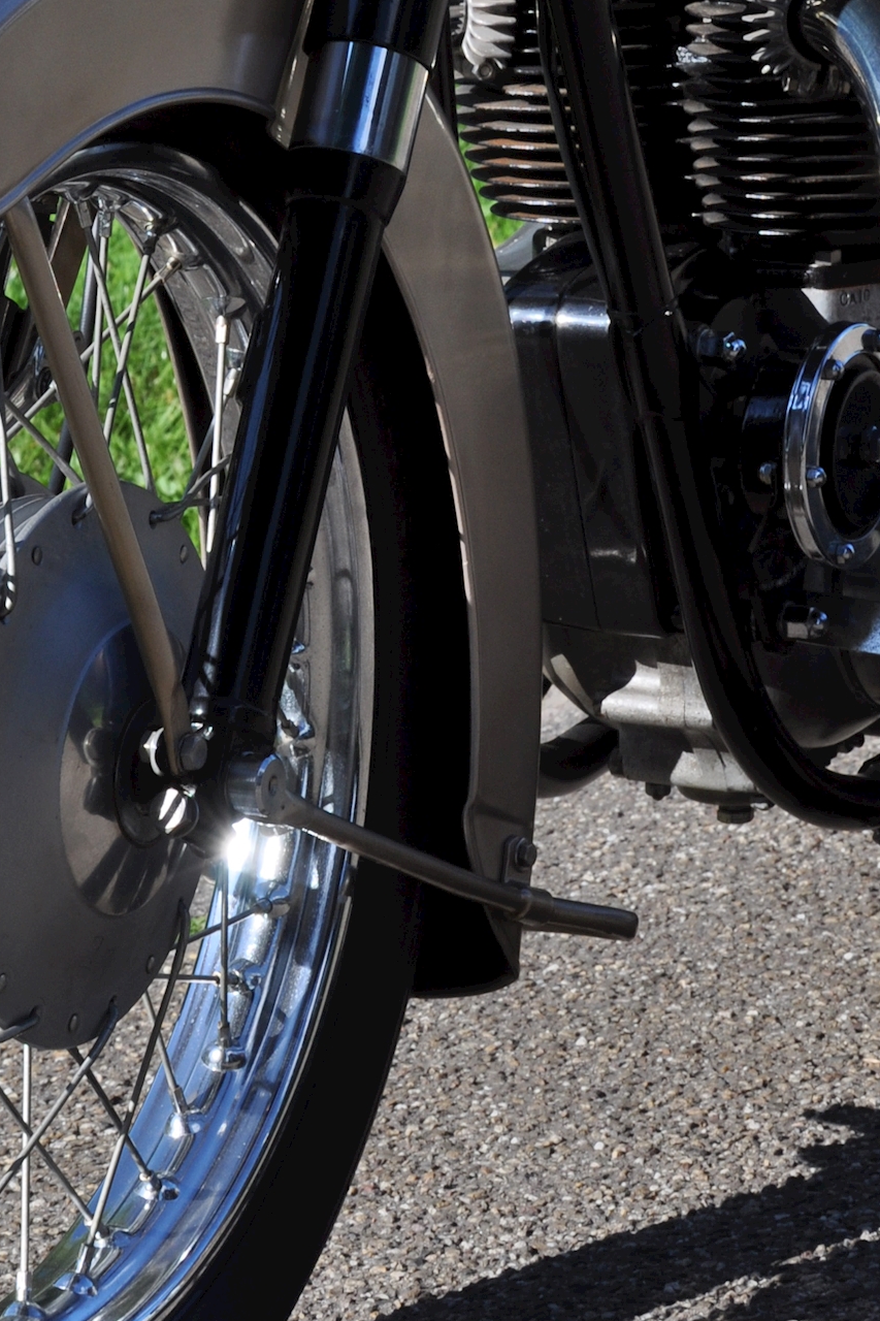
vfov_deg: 11.6
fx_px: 6455
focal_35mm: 176
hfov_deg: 7.8
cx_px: 383
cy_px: 210
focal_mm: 52
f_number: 13
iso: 200
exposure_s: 1/160
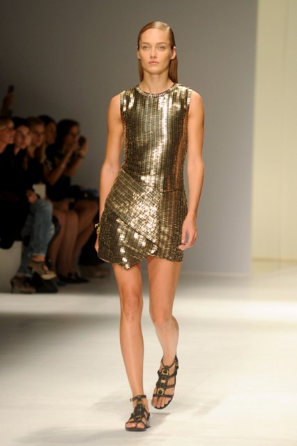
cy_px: 223
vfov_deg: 10.3
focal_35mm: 200
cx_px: 148
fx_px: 2477
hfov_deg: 6.9
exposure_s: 1/640
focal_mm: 200
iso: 1600
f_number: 5.6
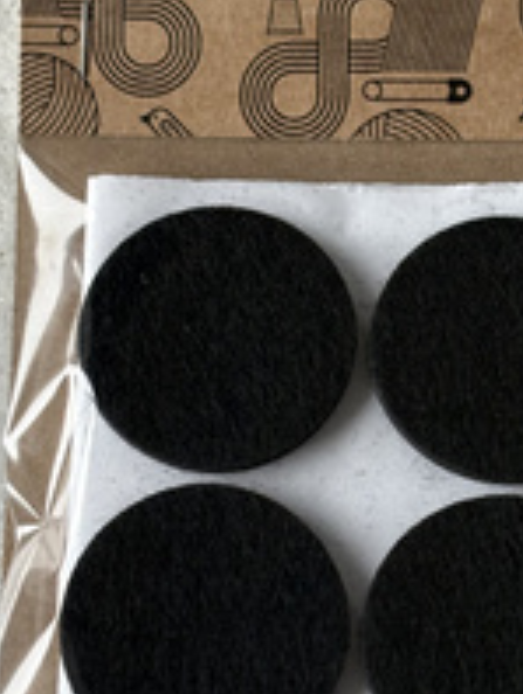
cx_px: 353
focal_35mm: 118
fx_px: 2372
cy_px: 280
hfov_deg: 12.6
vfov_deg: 16.7
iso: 50
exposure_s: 1/94
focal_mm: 5.96
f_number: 1.6
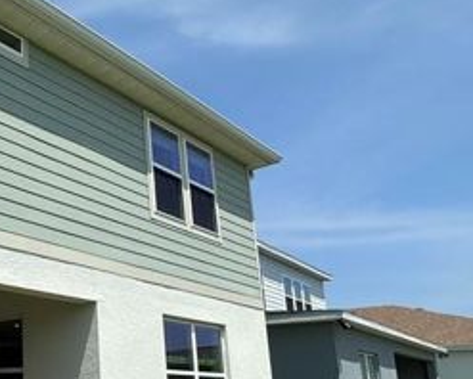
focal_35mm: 39
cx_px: -78
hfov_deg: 37.1
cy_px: 278
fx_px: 546
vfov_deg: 37.5
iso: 50
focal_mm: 2.22
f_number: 2.2
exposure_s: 1/3300
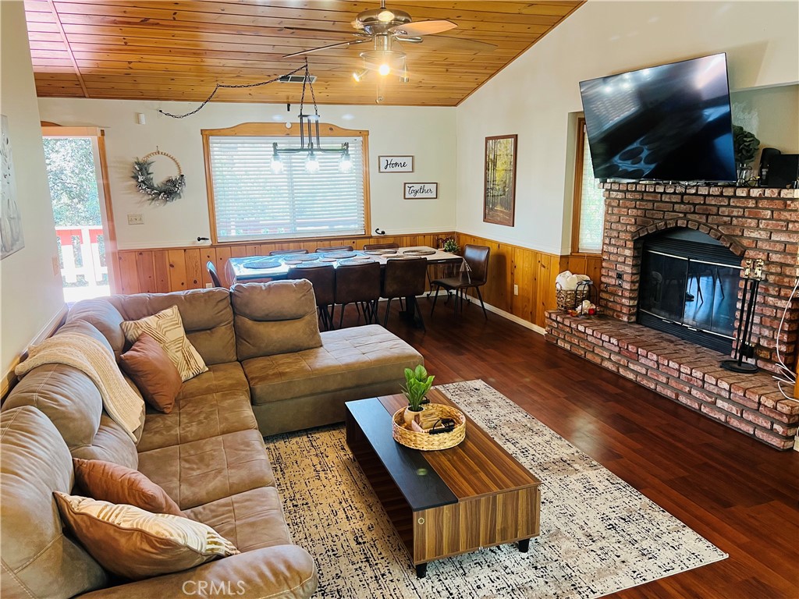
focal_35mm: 26
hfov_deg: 67.3
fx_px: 600
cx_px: 400
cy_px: 300
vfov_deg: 53.1
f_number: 1.5
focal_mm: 5.7
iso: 160
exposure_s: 1/60
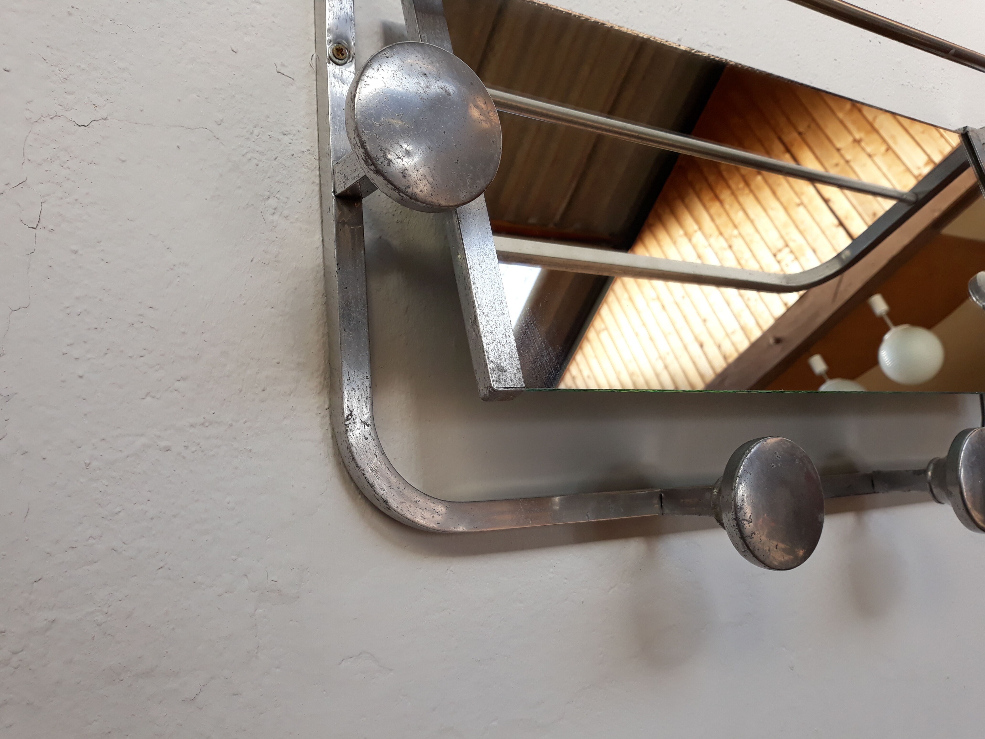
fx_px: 768
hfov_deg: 65.3
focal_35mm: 27
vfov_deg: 51.4
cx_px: 492
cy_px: 370
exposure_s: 1/259
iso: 40
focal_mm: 3.71
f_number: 1.7
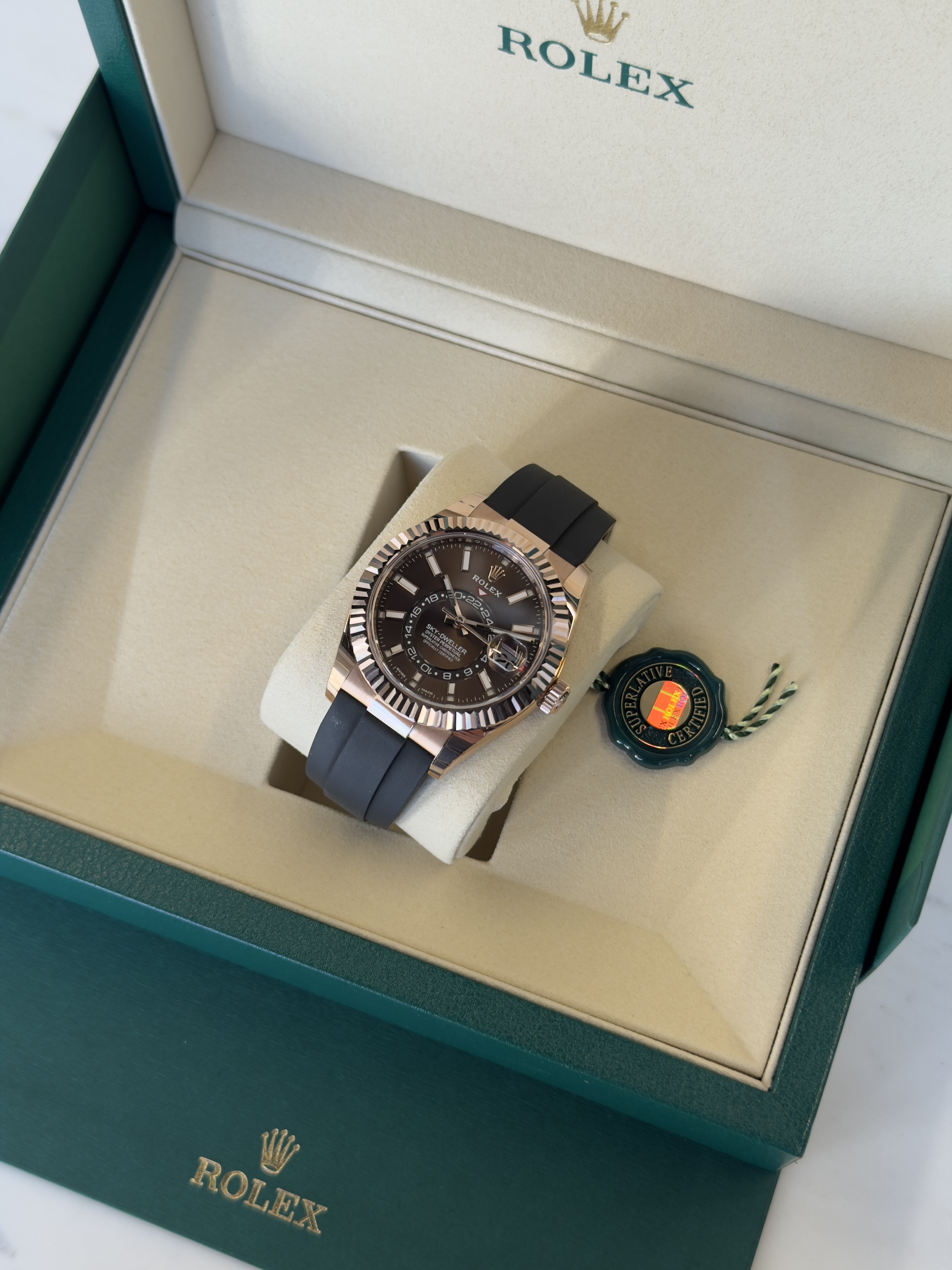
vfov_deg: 39.7
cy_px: 635
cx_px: 476
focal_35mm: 48
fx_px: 1760
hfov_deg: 30.3
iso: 64
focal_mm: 6.76
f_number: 1.78
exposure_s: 1/121
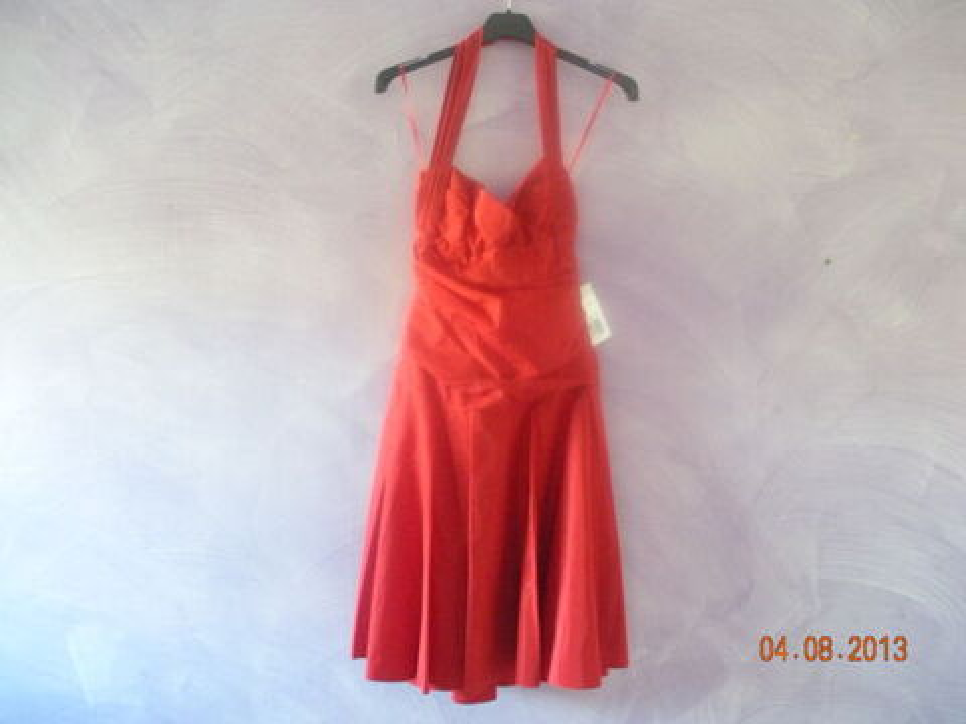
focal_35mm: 36
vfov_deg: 39.7
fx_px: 1005
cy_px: 362
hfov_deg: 51.4
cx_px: 483
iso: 514
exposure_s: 1/8
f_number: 3.5
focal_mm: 6.3
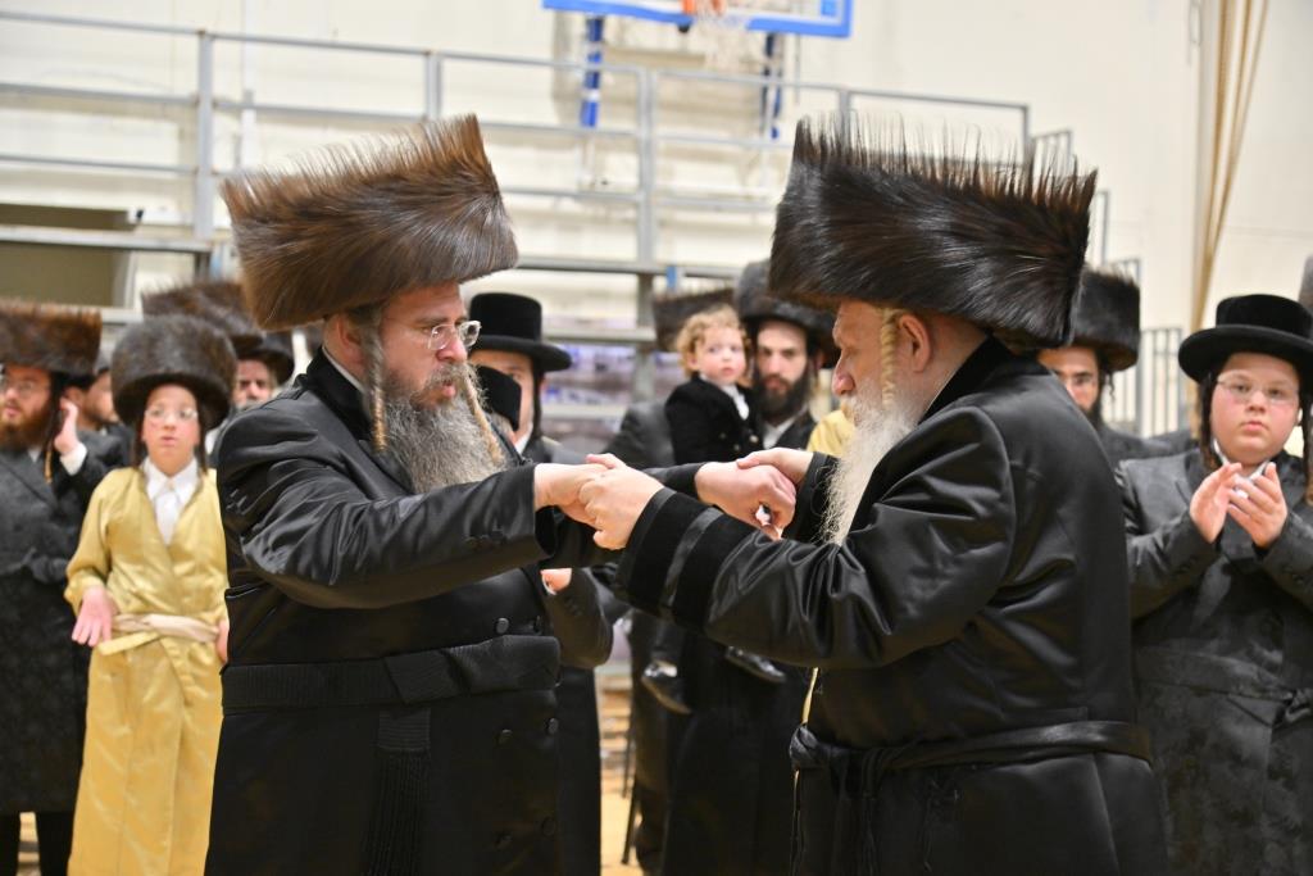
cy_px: 438
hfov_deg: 31.0
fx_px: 2371
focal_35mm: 65
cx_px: 656
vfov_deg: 20.9
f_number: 4
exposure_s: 1/160
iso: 1250
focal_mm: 65
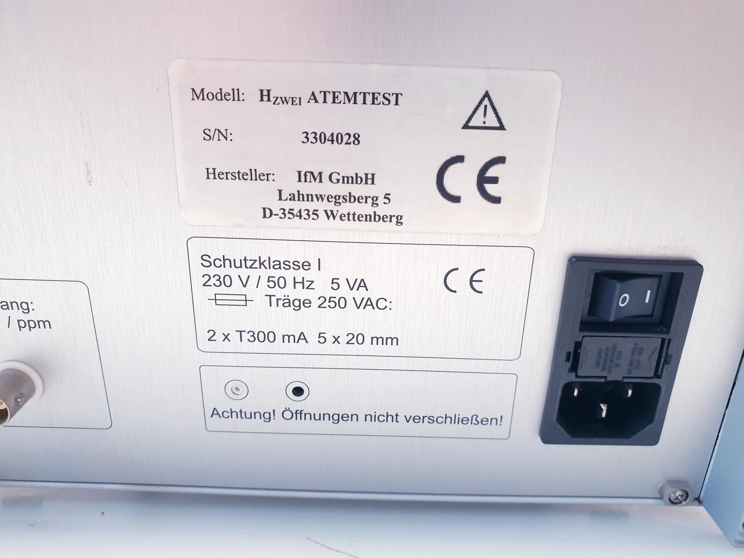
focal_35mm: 26
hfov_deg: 67.3
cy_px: 279
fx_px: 559
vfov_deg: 53.1
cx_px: 372
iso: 200
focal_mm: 4.3
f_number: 2.4
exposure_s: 1/50
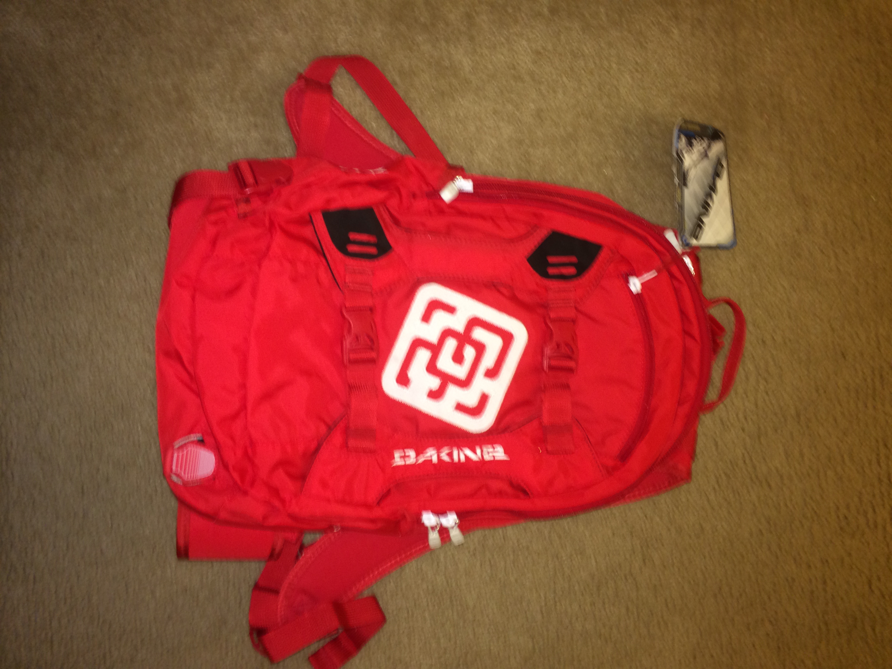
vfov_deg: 46.8
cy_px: 334
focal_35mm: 30
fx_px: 773
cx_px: 446
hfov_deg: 60.0
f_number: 2.2
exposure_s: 1/20
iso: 80
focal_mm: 4.12
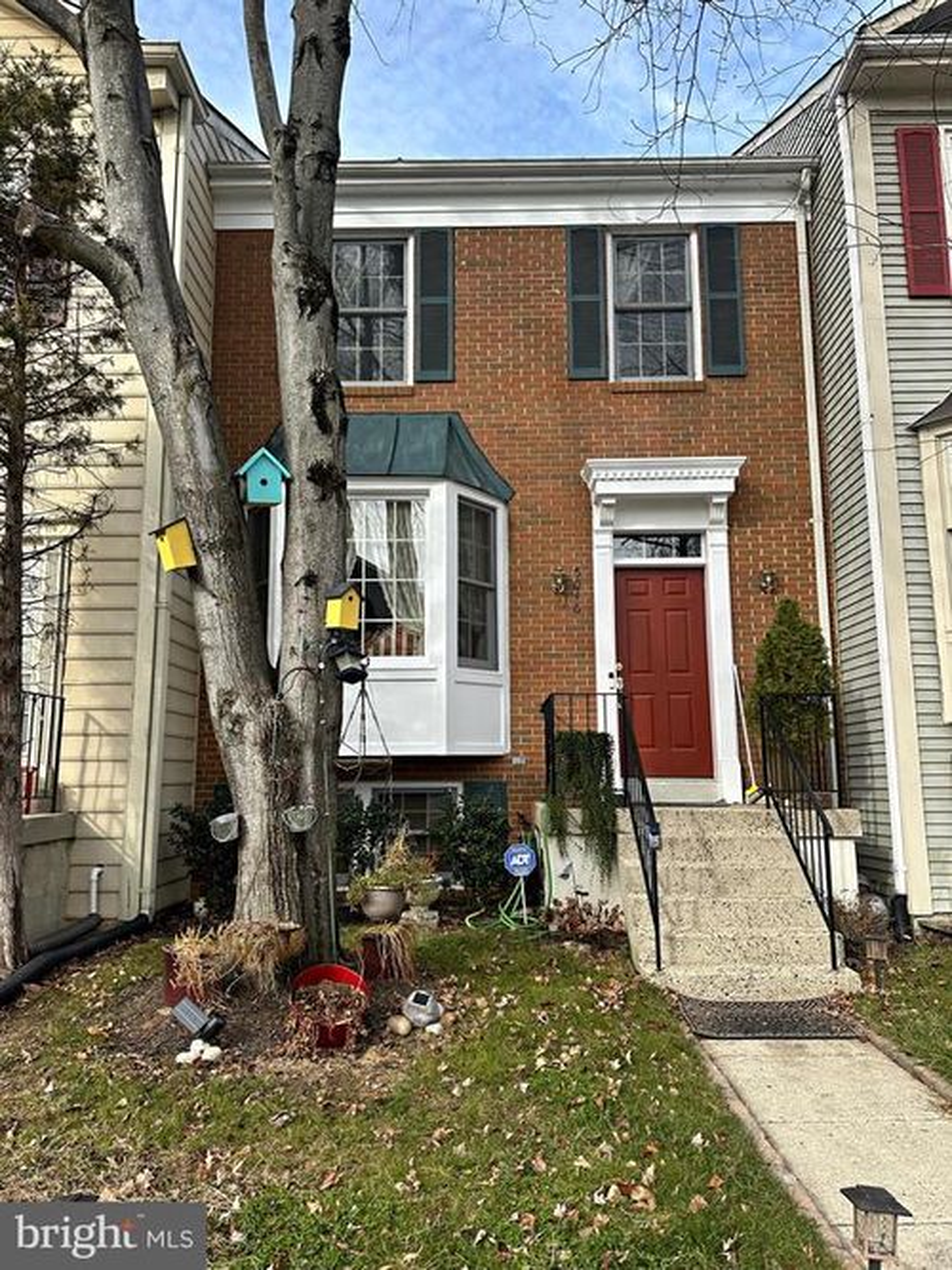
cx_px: 476
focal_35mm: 24
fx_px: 880
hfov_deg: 56.8
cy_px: 635
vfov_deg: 71.6
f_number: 1.78
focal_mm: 6.86
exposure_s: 1/1664
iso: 80
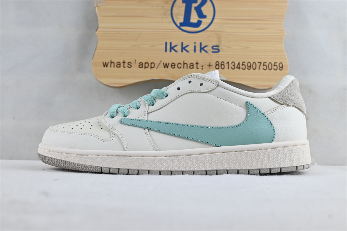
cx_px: 174
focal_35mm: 44
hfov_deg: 45.0
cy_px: 116
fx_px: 419
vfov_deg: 30.8
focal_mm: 29
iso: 100
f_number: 4.8
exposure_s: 1/50
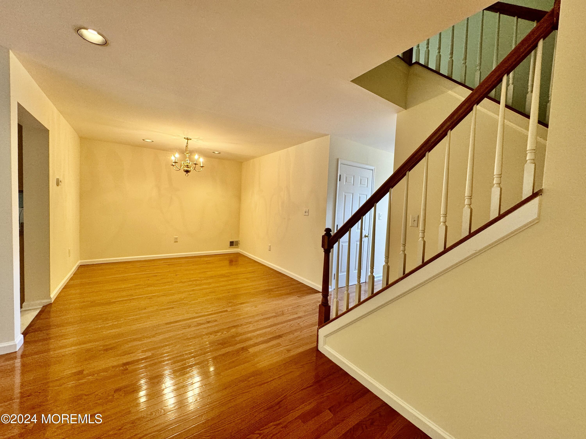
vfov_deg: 85.7
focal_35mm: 14
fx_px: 237
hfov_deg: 102.1
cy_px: 220
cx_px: 293
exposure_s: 1/60
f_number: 2.2
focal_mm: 2.22
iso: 200
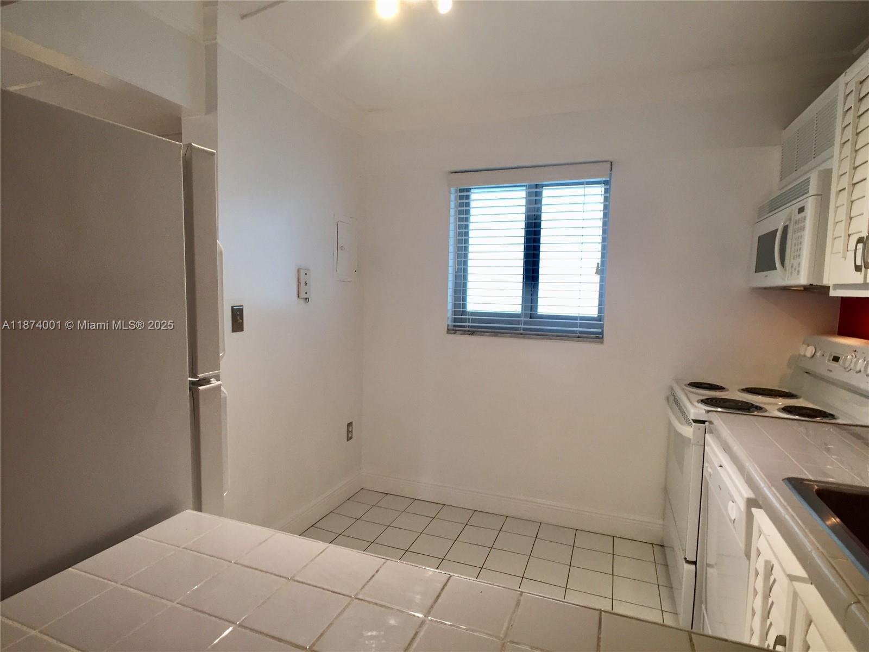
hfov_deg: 61.7
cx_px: 434
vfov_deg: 48.2
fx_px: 728
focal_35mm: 29
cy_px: 326
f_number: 2.2
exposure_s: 1/30
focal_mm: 4.15
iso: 50
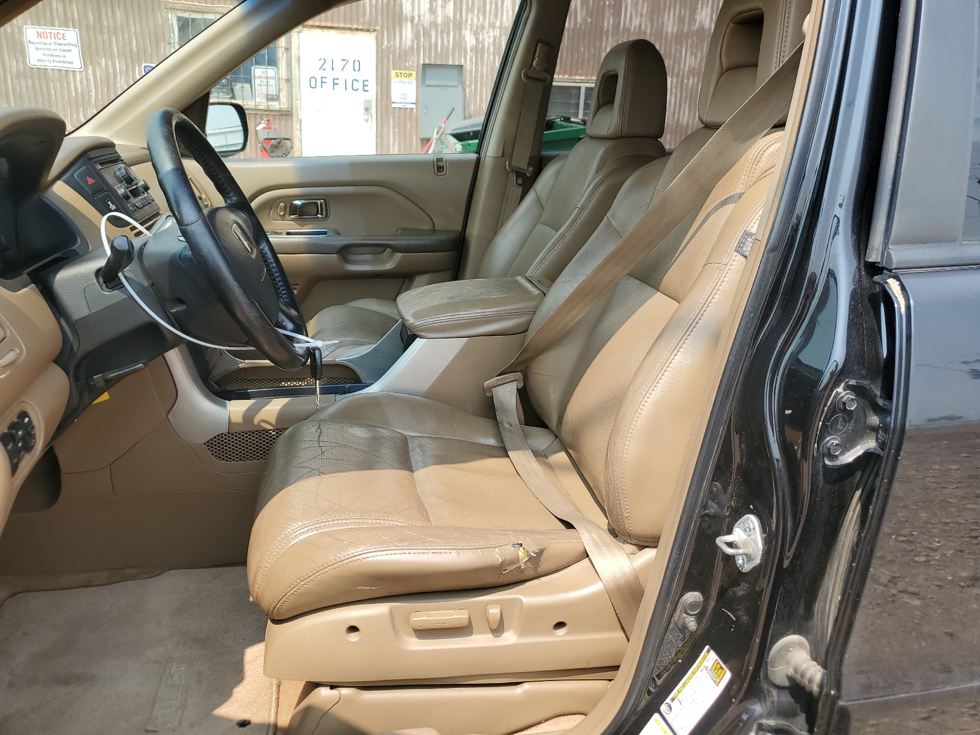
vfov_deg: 53.1
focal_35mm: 26
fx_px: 736
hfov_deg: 67.3
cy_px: 368
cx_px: 490
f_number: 1.5
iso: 50
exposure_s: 1/1000
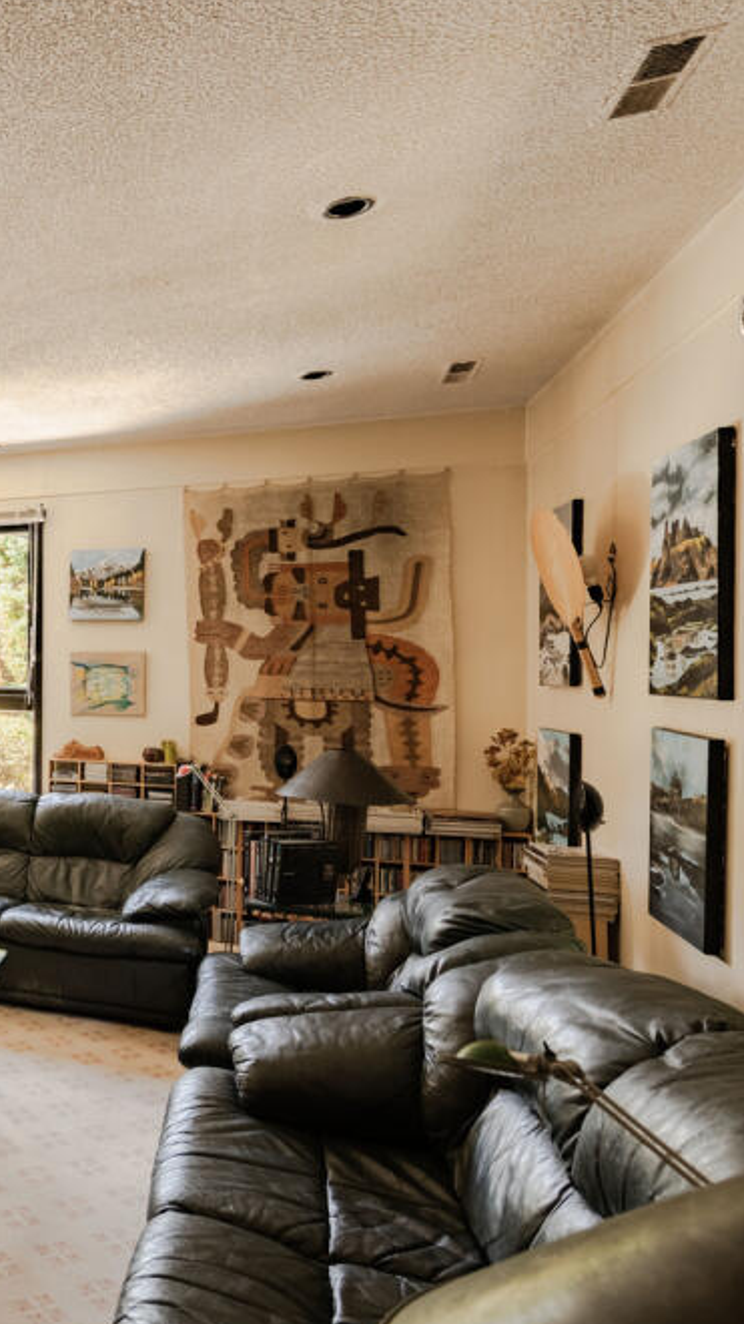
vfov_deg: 71.9
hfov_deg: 31.2
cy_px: 675
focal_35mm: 26
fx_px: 912
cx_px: -281
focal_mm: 16
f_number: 8
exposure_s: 1/100
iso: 200
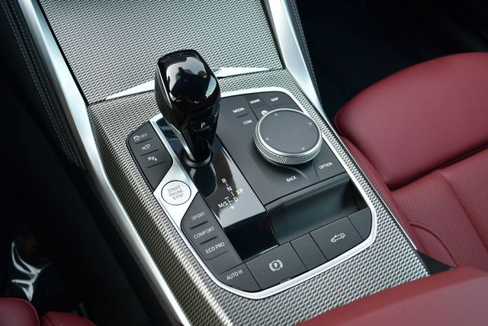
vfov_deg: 36.9
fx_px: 488
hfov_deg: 53.1
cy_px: 163
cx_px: 244
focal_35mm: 36
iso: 800
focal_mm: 18
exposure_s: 1/250
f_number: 3.5
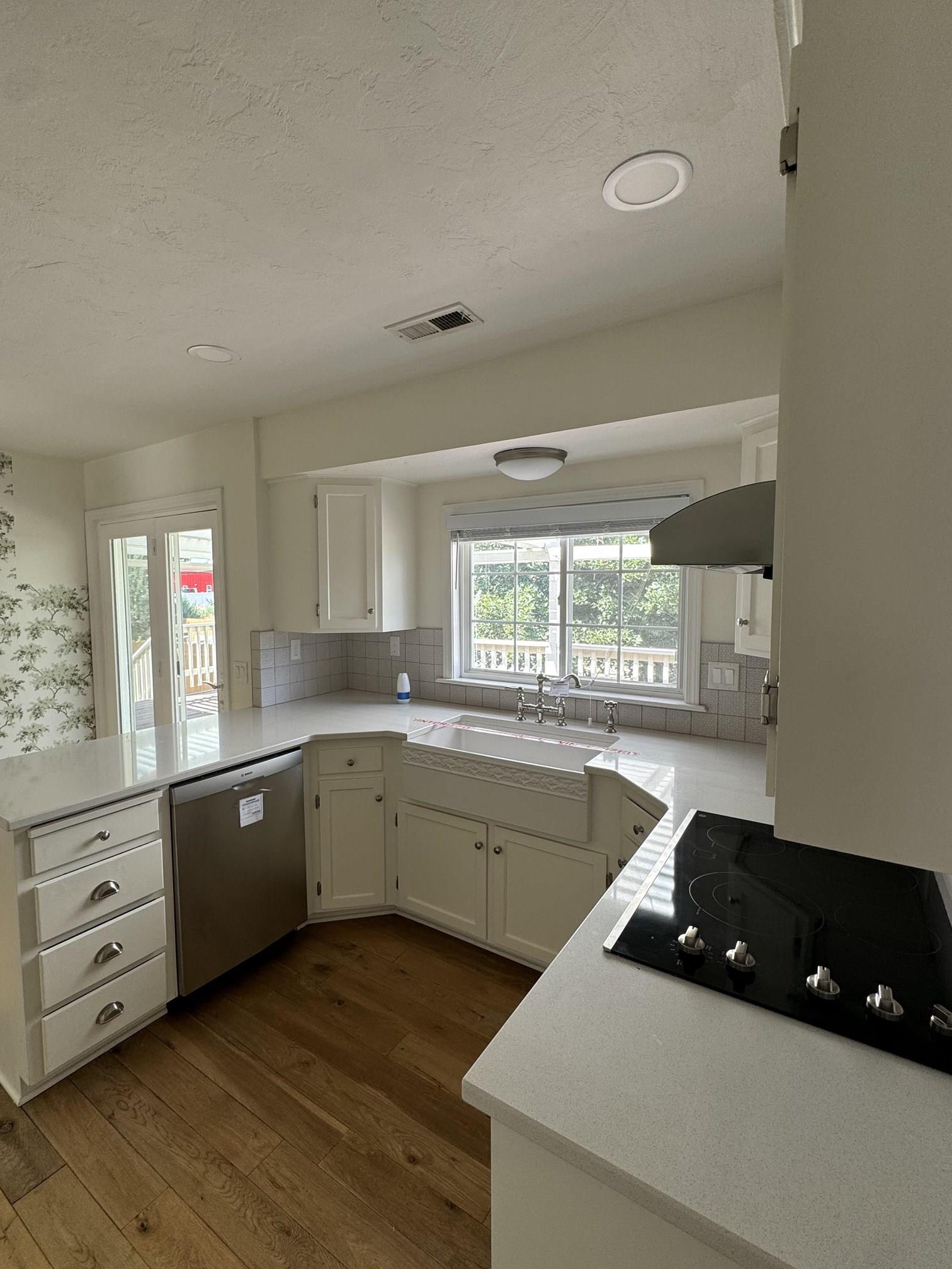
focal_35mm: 16
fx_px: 587
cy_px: 626
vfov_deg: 94.5
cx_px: 433
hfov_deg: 77.9
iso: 64
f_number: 2.2
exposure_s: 1/99
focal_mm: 2.22
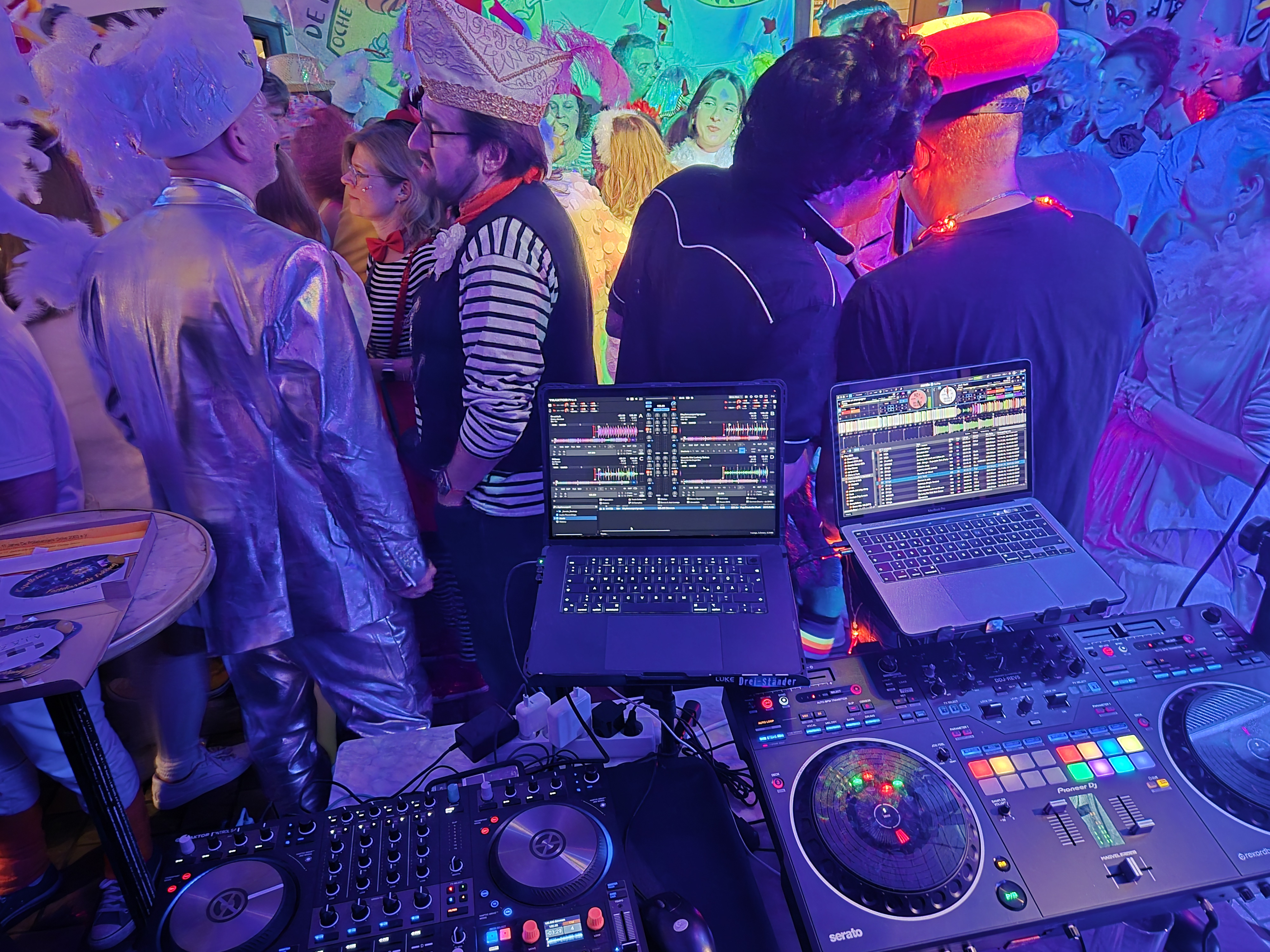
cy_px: 476
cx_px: 635
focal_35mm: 23
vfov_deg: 58.9
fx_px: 844
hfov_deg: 73.9
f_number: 1.8
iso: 2500
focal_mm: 5.4
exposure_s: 1/20
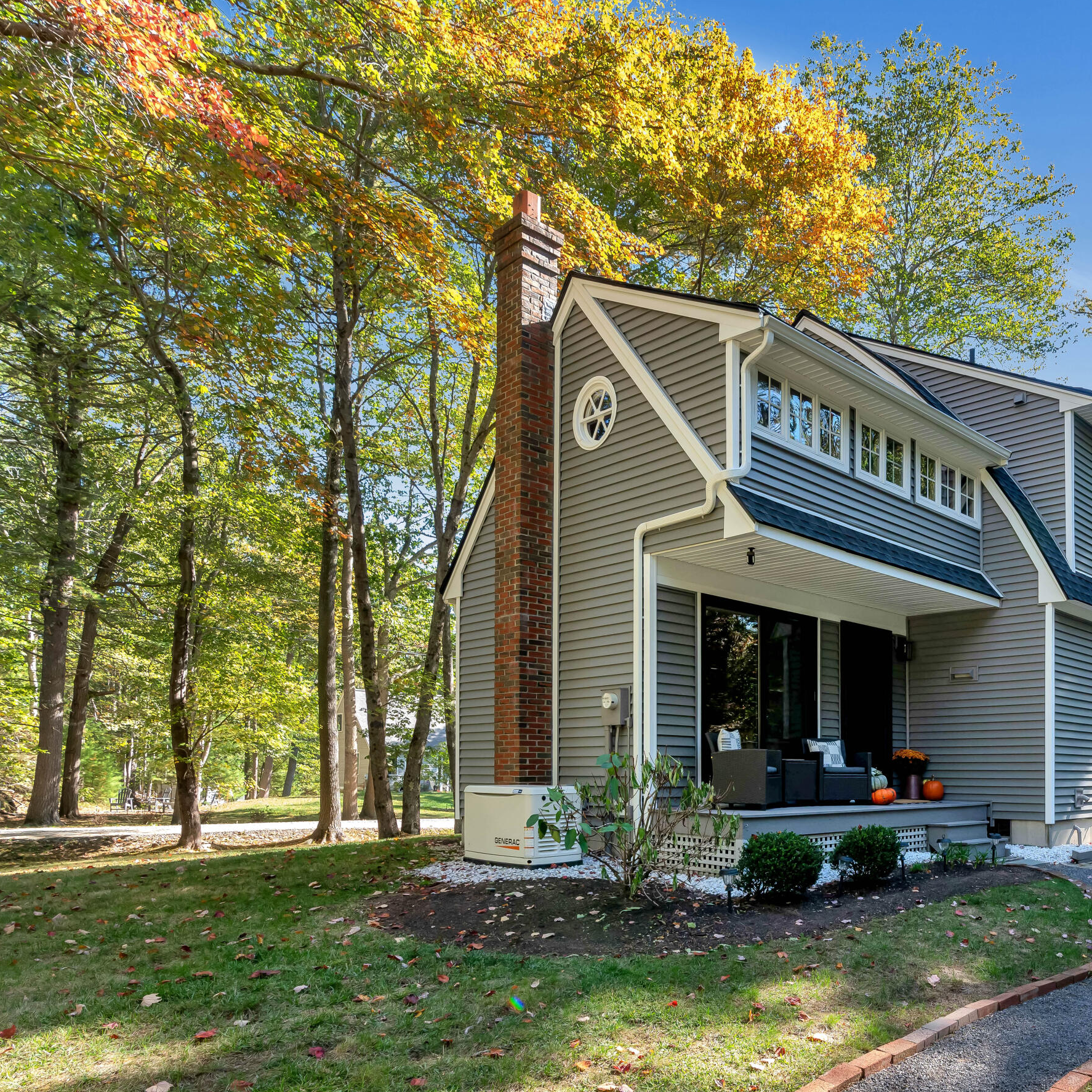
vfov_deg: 67.1
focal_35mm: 23
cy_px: 602
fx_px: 821
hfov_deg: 61.6
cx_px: 876
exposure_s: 1/90
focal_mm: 16
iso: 800
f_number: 8
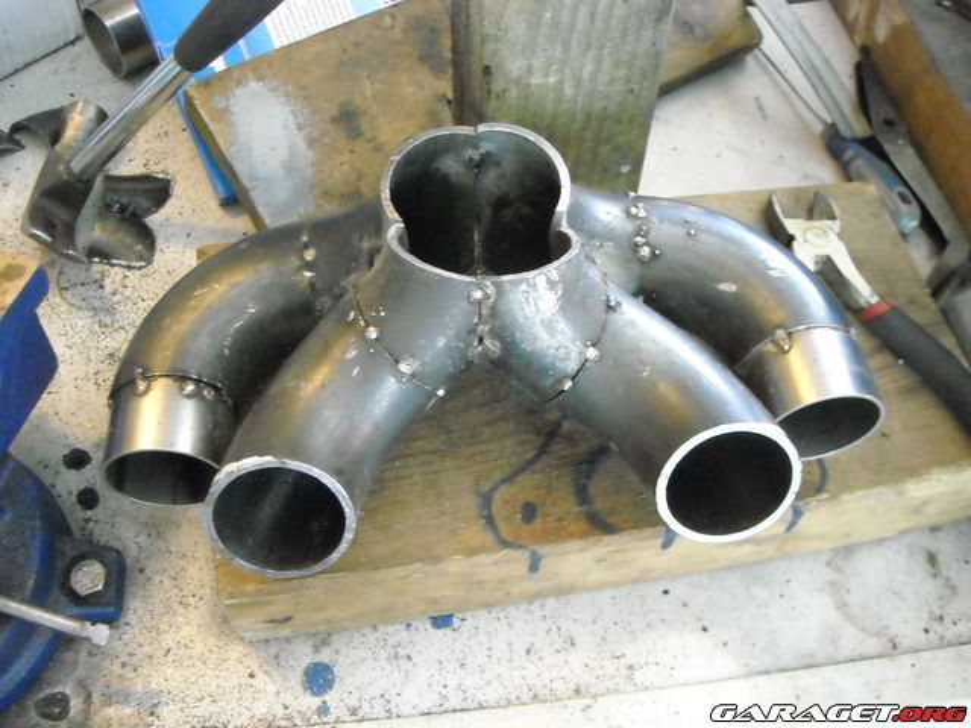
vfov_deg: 40.7
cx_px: 486
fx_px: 982
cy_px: 364
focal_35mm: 35
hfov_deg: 52.6
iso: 800
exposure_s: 1/22
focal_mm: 5.7
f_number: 2.8
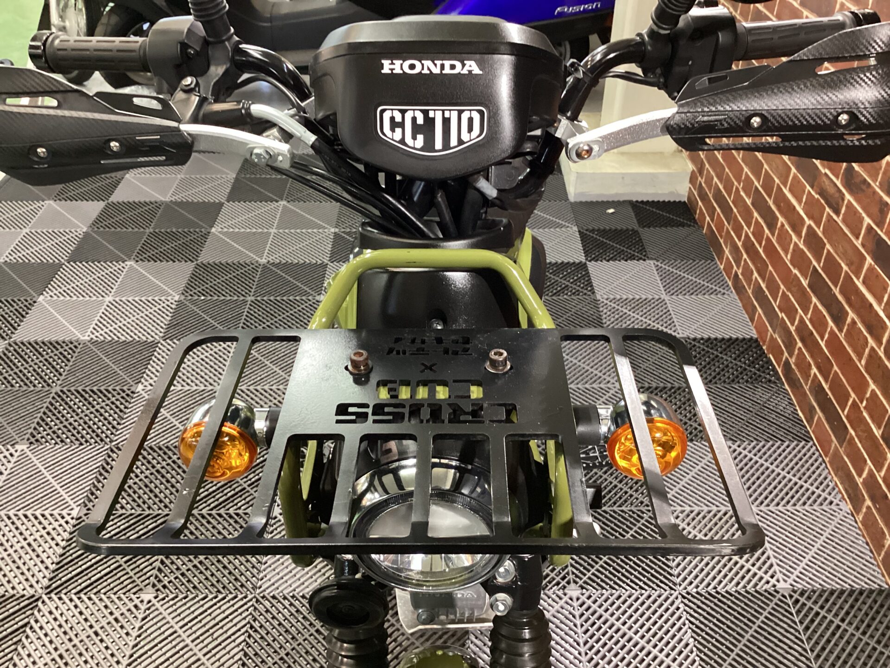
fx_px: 797
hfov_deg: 58.4
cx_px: 445
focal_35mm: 31
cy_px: 334
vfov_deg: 45.4
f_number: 2.4
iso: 320
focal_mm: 3.3
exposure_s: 1/40
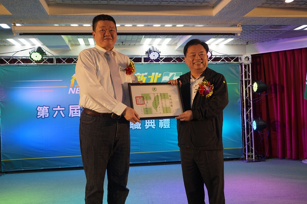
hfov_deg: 55.8
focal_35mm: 34
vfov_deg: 38.9
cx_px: 154
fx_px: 290
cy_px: 102
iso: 400
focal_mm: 34
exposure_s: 1/160
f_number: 4
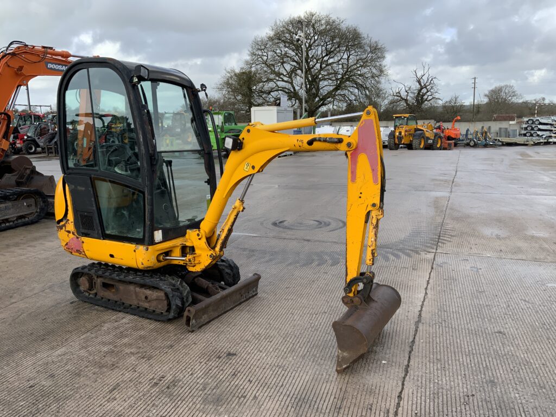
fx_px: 466
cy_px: 208
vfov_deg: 48.2
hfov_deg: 61.7
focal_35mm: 29
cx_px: 278
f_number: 1.8
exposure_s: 1/613
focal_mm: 3
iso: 16
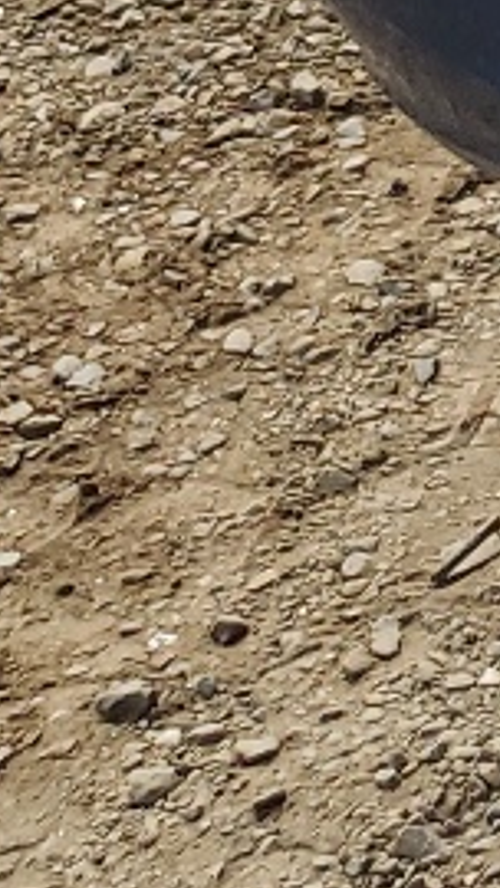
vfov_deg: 11.5
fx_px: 3957
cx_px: 2003
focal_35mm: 168
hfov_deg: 6.0
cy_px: -927
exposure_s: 1/3333
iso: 50
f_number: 1.5
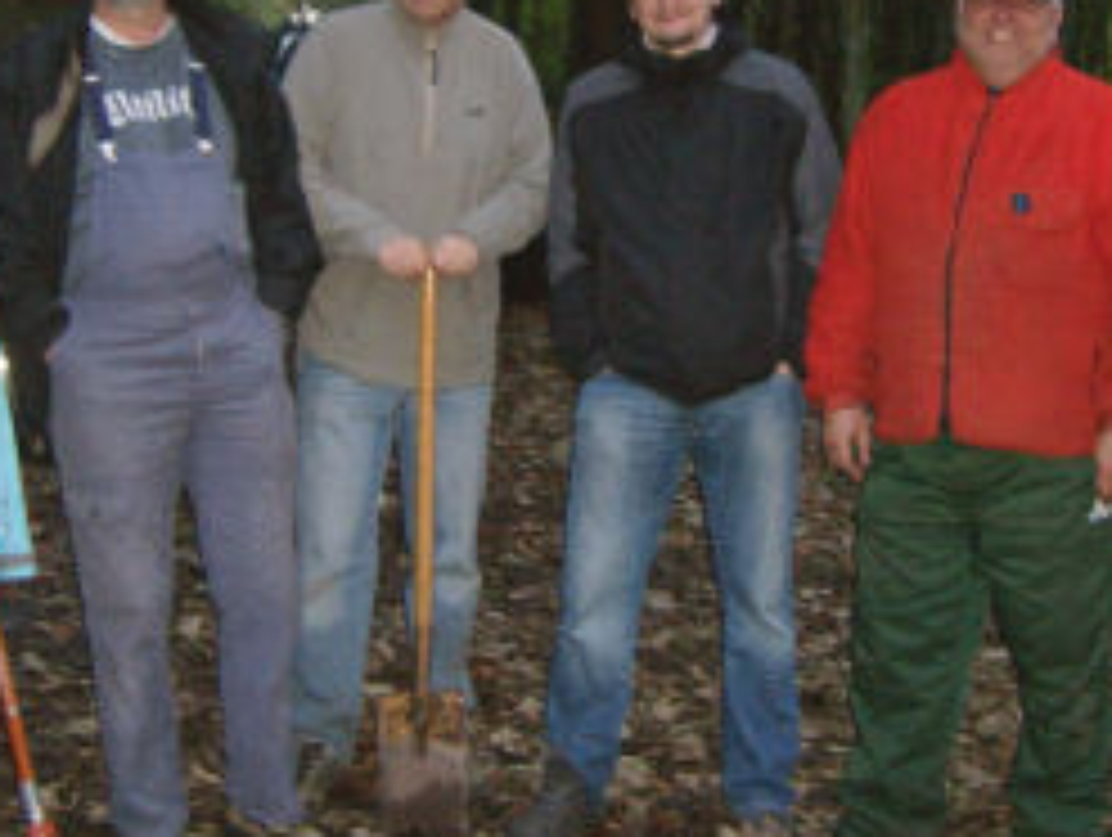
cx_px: 608
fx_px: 1769
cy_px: 292
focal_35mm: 55
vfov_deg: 26.5
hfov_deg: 34.9
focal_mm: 6
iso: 200
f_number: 2.8
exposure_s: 1/60
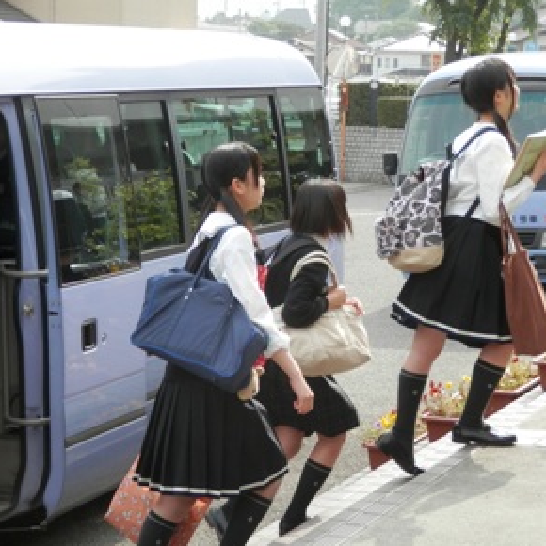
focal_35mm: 90
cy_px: 241
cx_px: 201
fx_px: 1606
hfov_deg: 19.3
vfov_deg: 19.3
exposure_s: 1/160
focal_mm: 11.9
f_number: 4.4
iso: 80
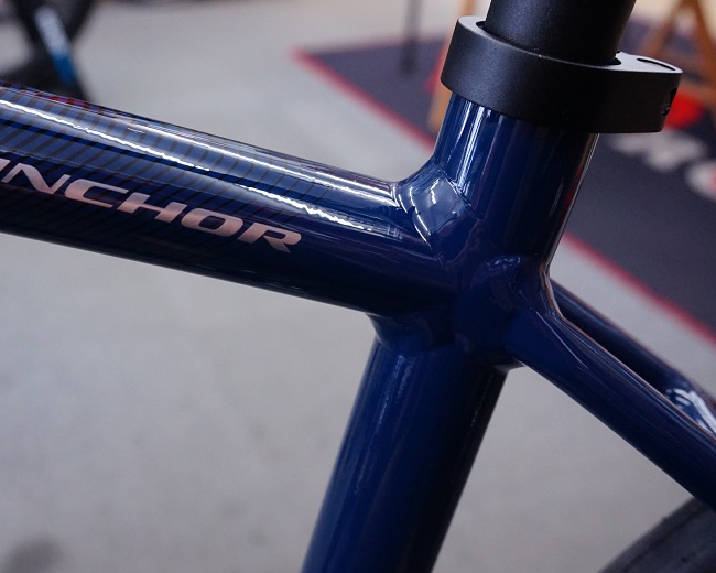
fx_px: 954
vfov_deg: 33.4
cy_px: 282
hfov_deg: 40.9
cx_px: 278
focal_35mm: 45
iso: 1600
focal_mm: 26
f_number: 5.6
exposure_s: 1/60
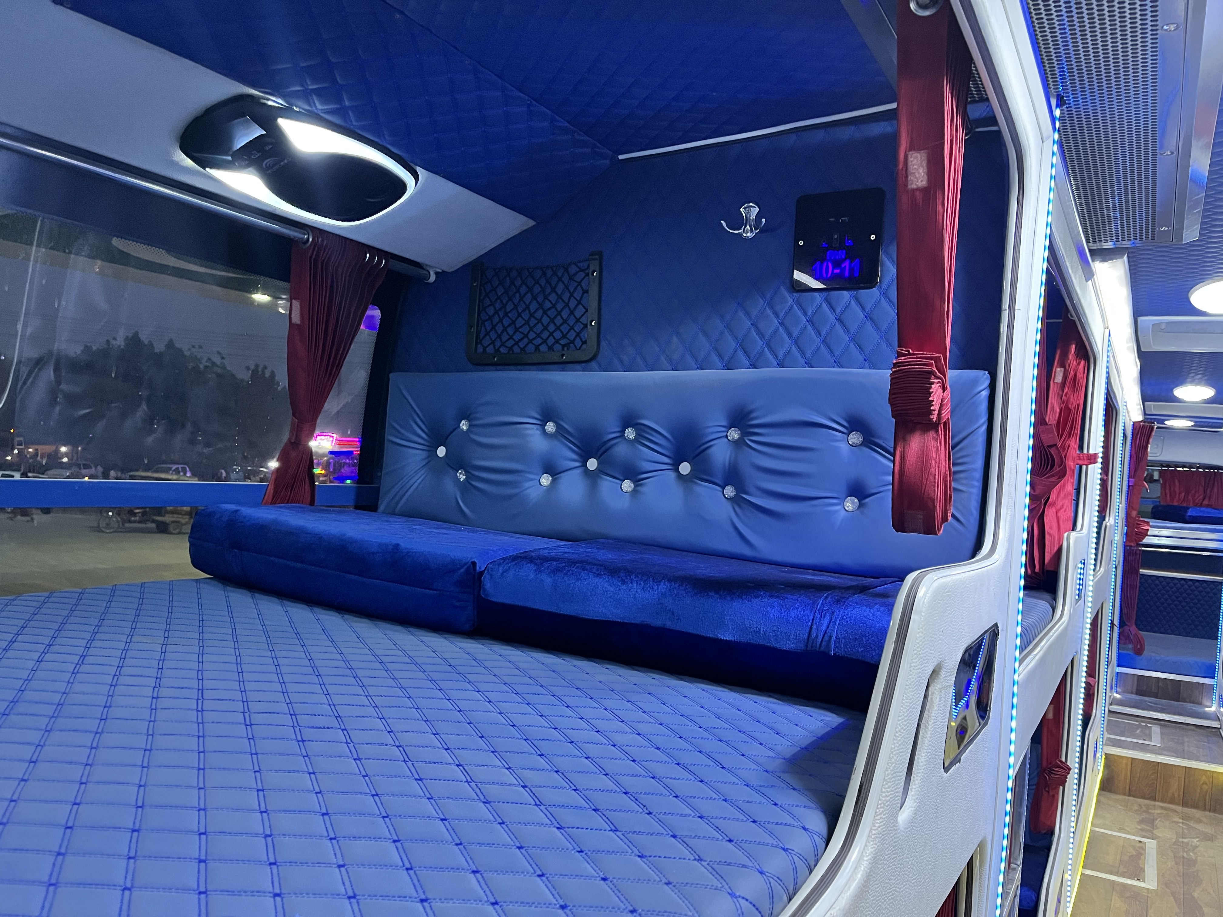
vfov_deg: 53.1
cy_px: 458
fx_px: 919
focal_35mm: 26
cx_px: 612
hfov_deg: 67.3
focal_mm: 5.1
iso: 500
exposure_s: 1/59
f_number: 1.6
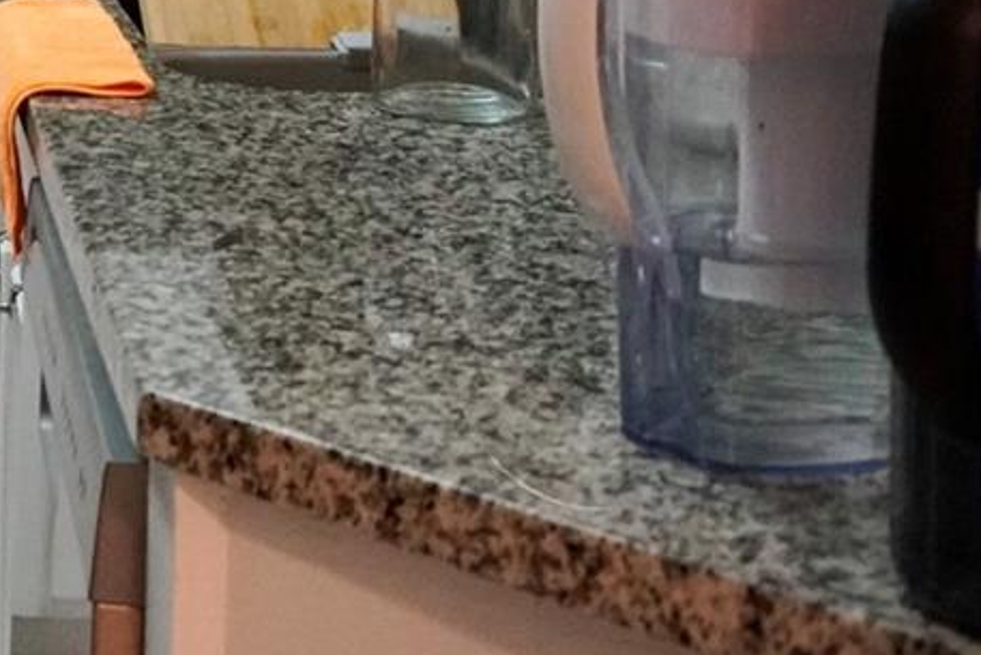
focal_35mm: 100
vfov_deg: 13.2
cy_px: -223
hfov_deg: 18.2
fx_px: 2719
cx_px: -487
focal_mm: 19
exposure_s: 1/160
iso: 3200
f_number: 4
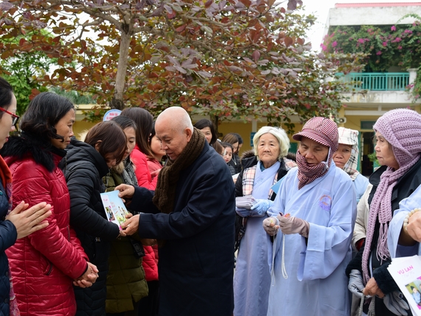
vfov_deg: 30.3
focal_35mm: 48
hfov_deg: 39.6
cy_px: 159
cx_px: 190
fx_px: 584
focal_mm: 44
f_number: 6.3
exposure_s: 1/100
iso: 320
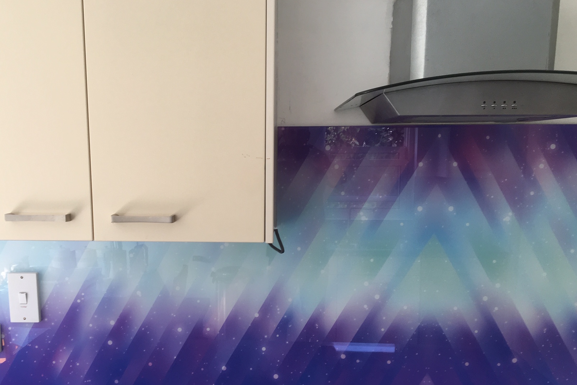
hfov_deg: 50.6
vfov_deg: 34.8
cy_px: 252
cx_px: 253
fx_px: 609
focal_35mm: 38
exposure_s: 1/50
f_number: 2.2
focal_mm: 4.15
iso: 25
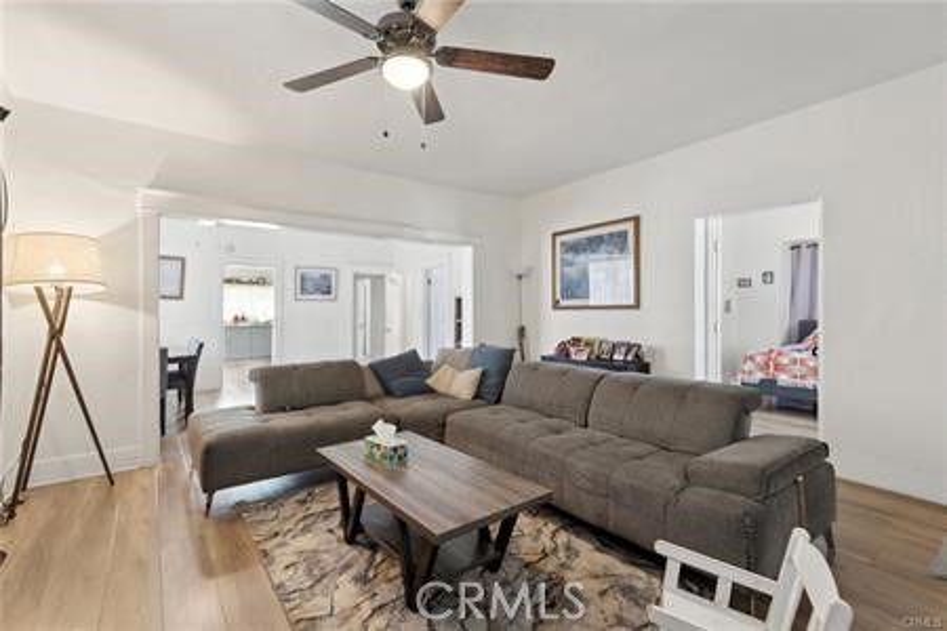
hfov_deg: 96.7
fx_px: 421
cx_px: 474
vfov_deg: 73.7
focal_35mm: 16
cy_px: 316
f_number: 6.3
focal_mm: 16
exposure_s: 1/6
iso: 400
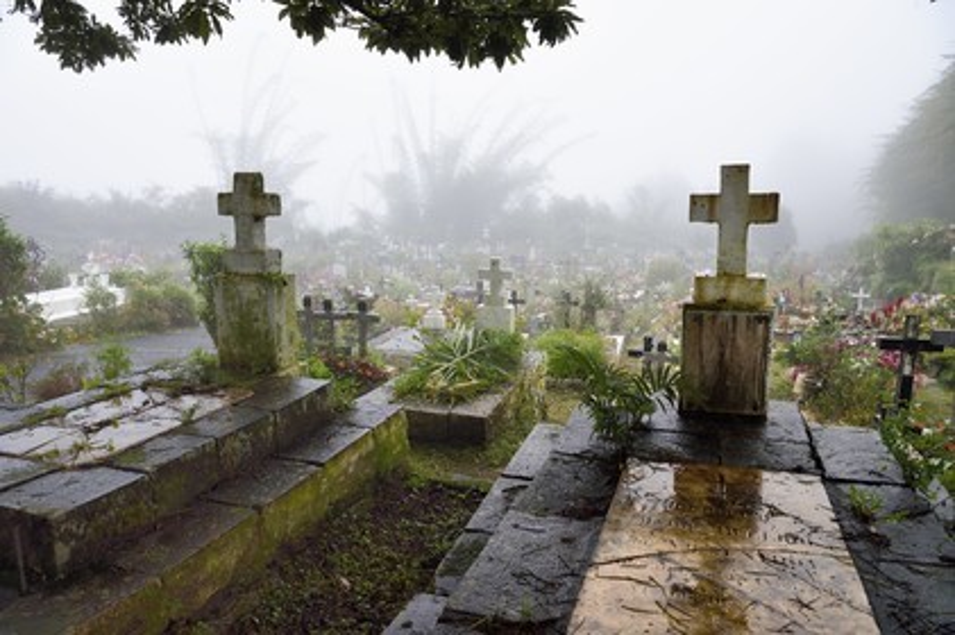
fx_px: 716
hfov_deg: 67.4
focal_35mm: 27
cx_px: 478
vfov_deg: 47.9
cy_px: 318
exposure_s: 1/60
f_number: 9
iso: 800
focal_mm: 27
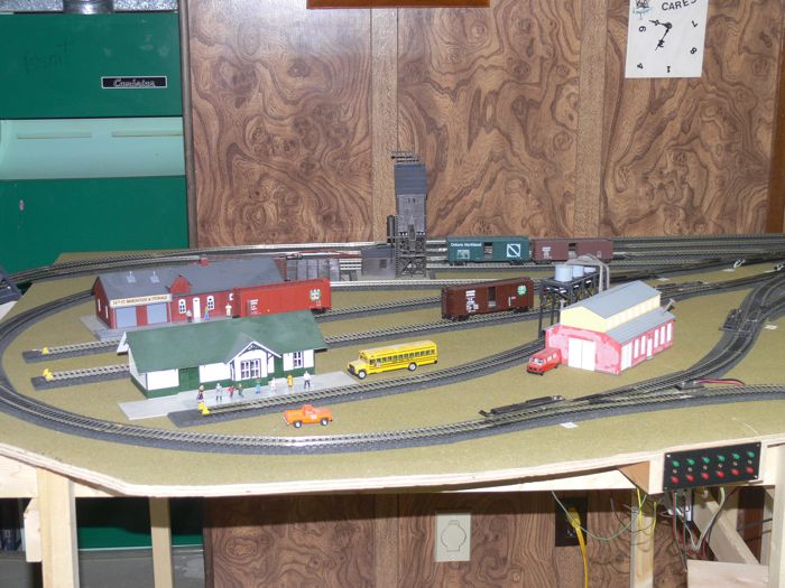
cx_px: 392
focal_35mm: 52
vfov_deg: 28.0
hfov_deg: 36.8
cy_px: 294
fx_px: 1179
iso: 100
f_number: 3.2
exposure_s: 1/30
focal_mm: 11
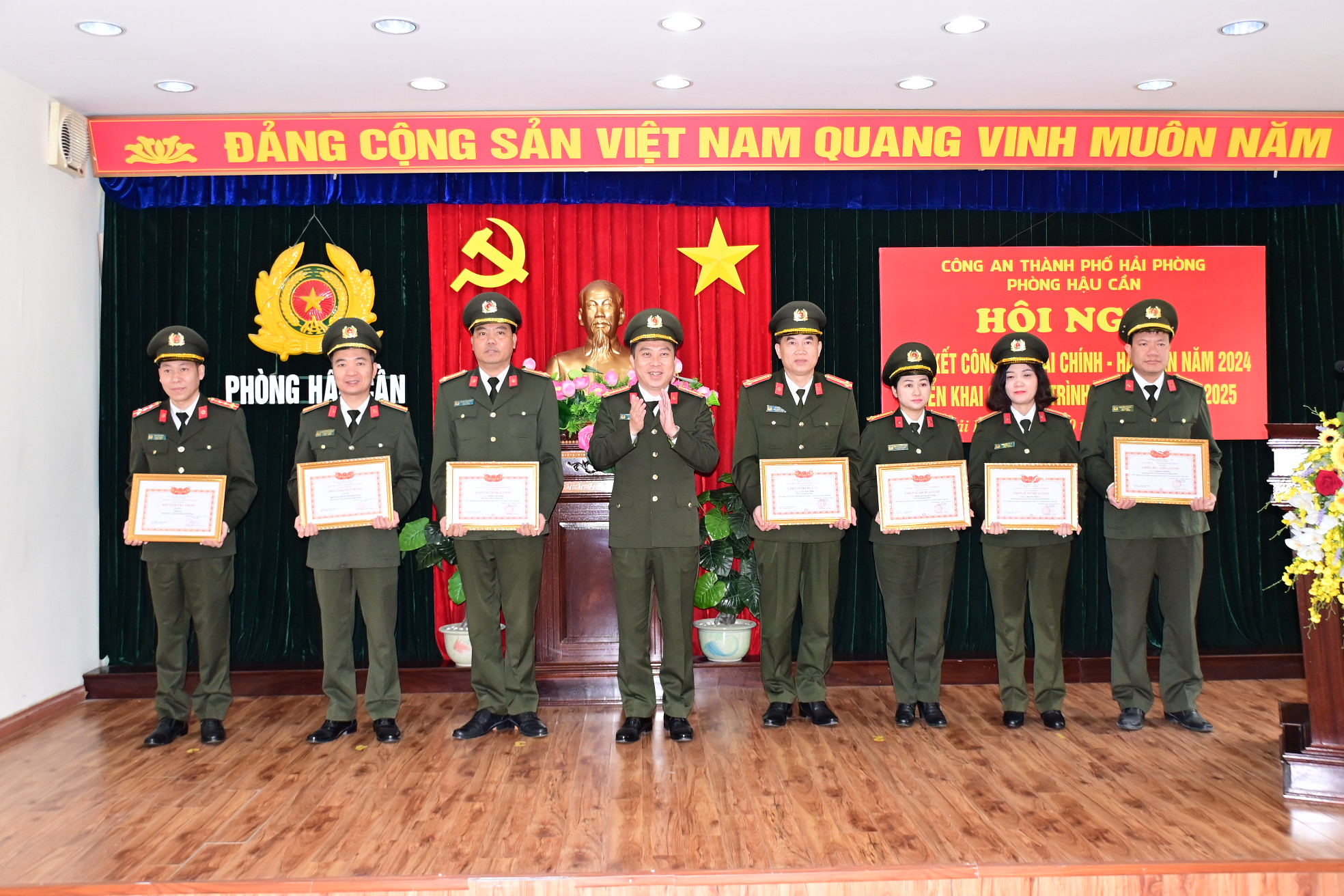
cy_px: 448
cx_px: 672
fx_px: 1269
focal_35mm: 34
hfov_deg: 55.8
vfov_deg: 38.9
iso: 1600
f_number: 3.8
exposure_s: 1/200
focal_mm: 23
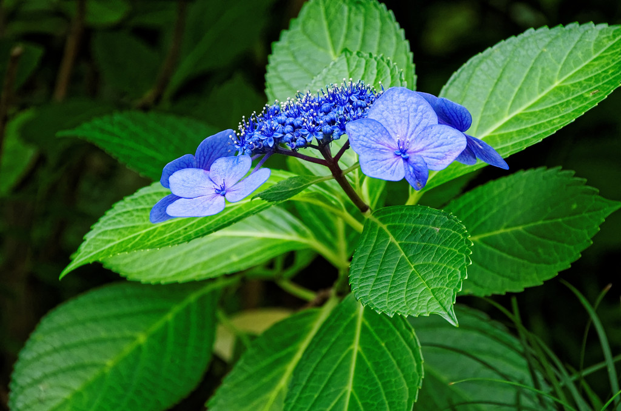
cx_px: 310
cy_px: 206
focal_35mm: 300
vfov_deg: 4.6
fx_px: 5164
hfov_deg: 6.9
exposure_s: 1/250
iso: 1600
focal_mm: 200
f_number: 8
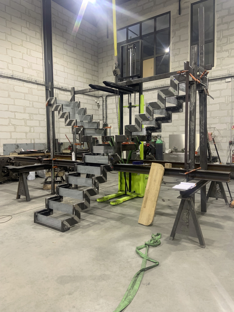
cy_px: 156
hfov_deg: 53.1
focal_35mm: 26
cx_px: 117
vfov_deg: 67.3
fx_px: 234
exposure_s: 1/50
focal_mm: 4.25
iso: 125
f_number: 1.8
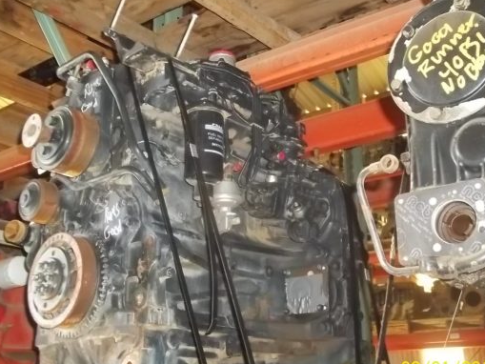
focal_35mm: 46
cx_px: 244
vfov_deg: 31.5
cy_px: 206
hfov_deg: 41.2
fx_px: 645
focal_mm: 7.1
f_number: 3.2
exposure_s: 1/40
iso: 400
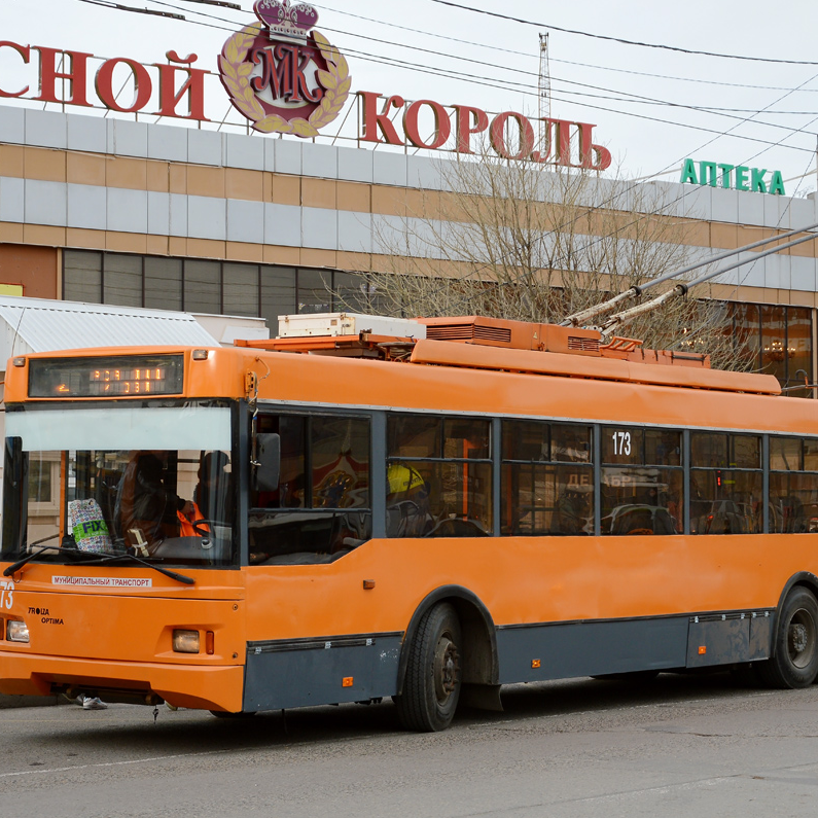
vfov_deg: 22.5
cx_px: 431
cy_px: 411
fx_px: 2059
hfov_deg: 22.5
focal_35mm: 77
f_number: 5.6
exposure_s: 1/320
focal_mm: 40
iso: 200
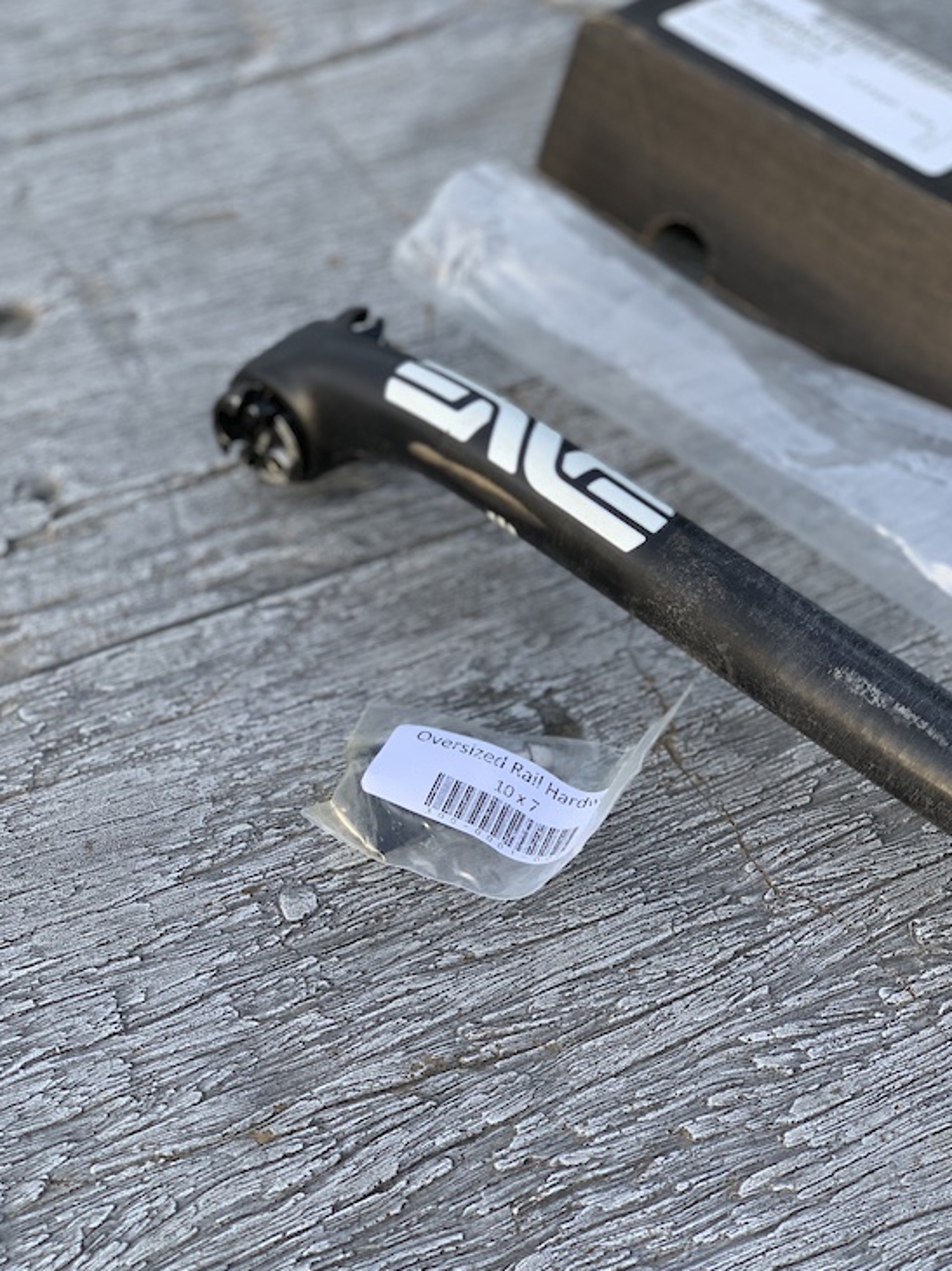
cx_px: 491
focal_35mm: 57
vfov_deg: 33.8
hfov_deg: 25.6
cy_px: 648
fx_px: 2091
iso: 25
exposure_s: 1/122
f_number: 2.4
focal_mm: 6
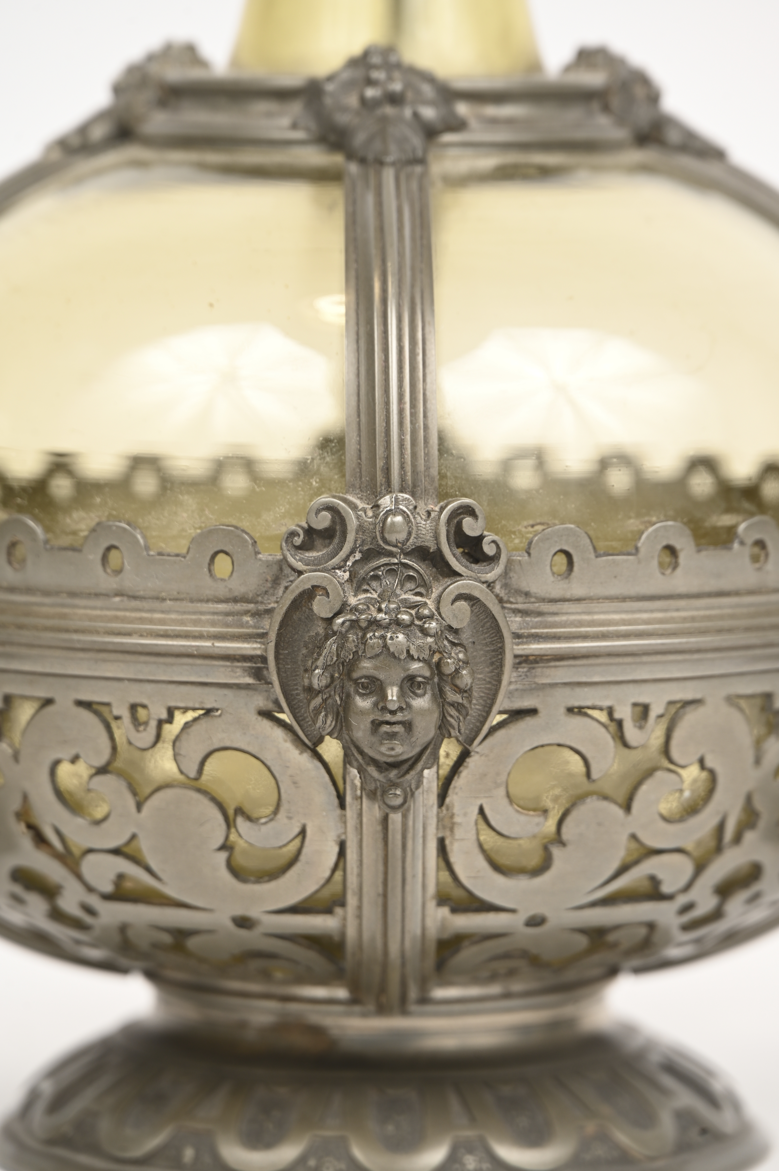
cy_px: 586
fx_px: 6500
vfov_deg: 10.3
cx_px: 390
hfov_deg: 6.9
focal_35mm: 200
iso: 200
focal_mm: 200
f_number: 9
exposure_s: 1/200
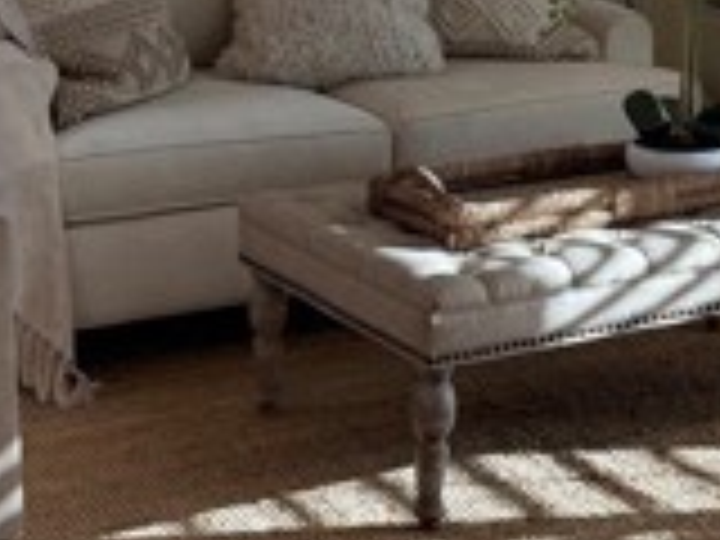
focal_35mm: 96
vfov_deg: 15.3
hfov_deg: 20.4
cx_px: 382
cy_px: 104
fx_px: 1997
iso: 100
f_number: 1.78
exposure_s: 1/341
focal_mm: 6.76
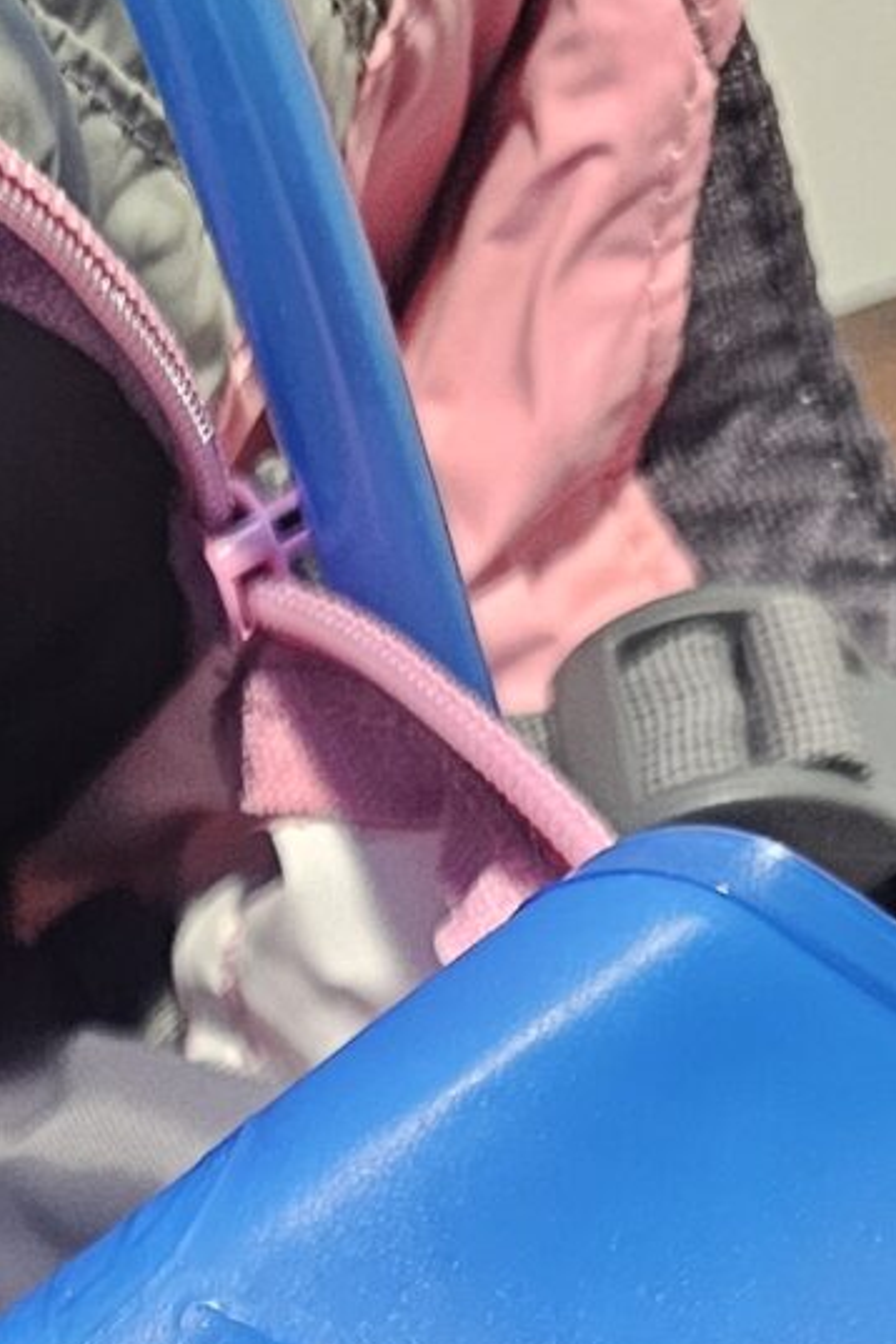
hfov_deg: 11.7
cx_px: -285
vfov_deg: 14.5
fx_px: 4256
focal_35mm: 114
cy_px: 2783
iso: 400
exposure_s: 1/120
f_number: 1.7
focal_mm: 6.3
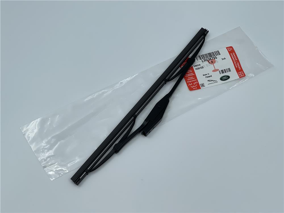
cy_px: 106
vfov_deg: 22.9
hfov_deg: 30.3
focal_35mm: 64
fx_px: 525
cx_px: 142
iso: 20
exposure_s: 1/344
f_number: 2.2
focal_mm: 7.5
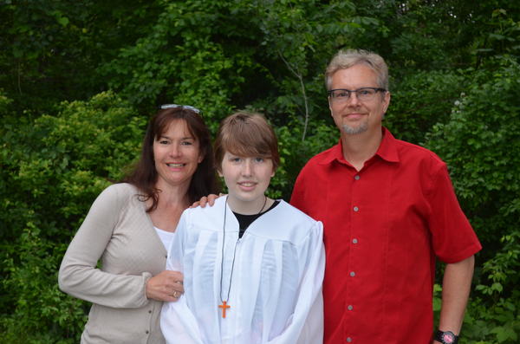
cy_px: 172
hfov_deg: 37.0
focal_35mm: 54
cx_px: 260
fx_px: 778
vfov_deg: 24.9
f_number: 5
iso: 1000
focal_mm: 36
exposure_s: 1/60
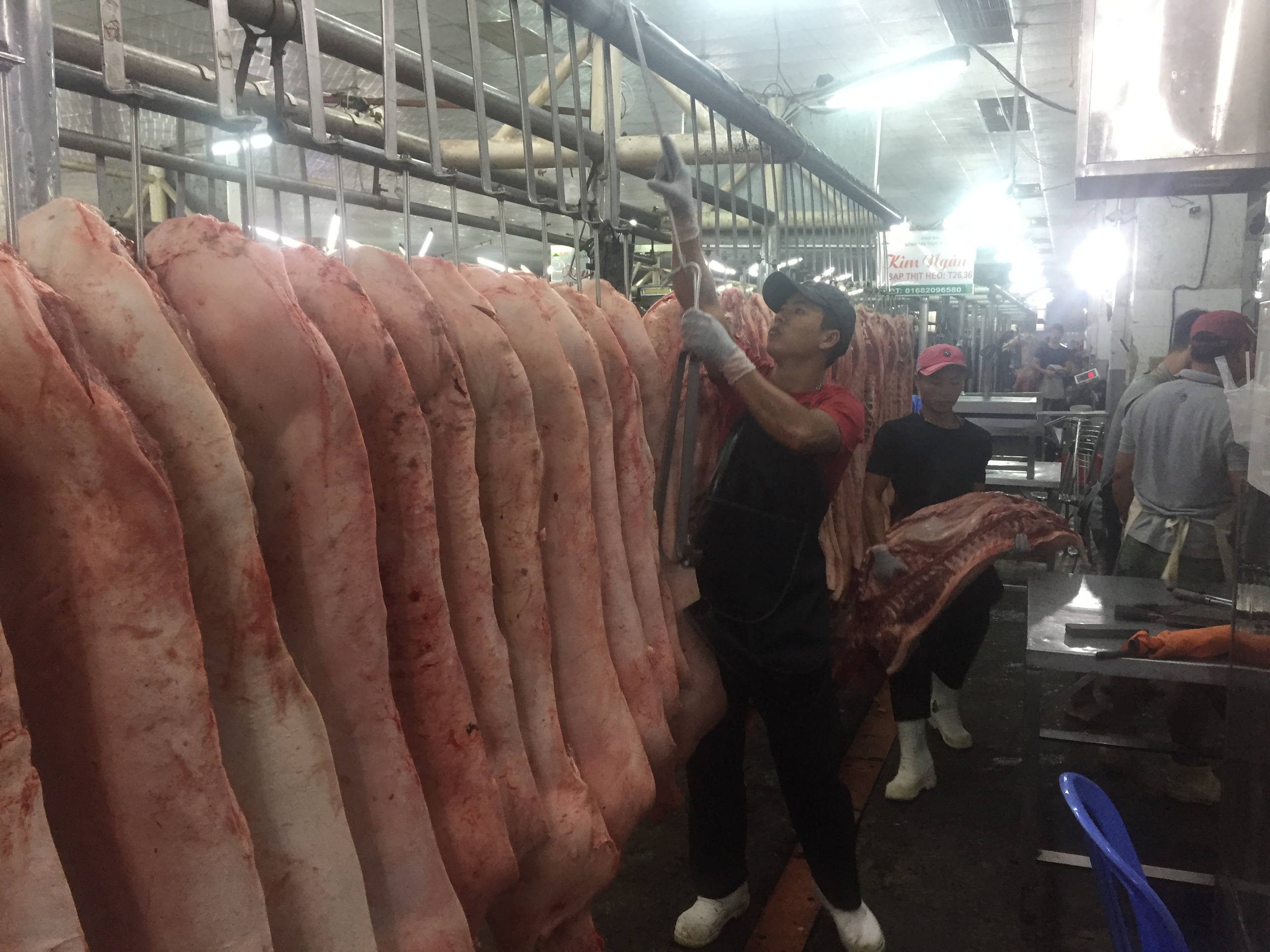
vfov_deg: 48.2
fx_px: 1064
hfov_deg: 61.7
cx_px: 635
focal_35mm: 29
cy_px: 476
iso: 160
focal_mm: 4.15
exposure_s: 1/33
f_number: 2.2
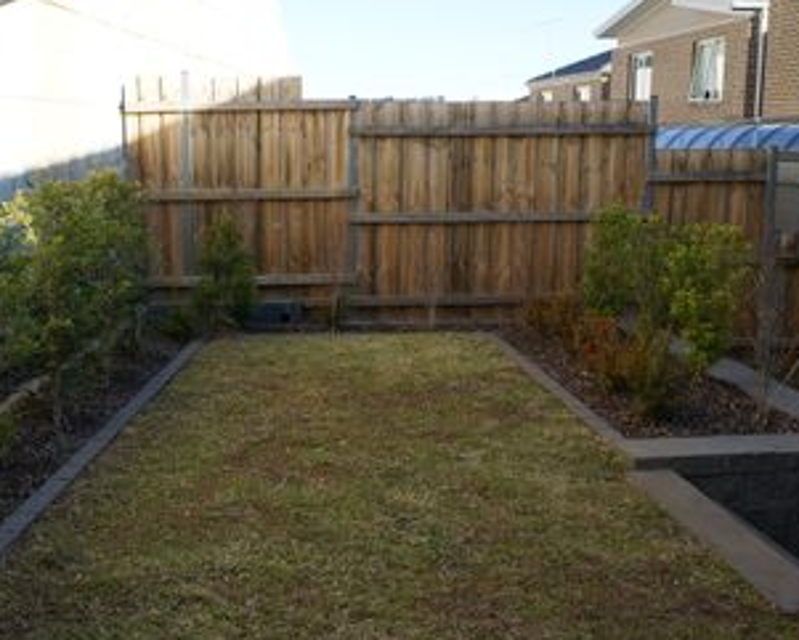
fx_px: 1041
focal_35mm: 44
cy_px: 341
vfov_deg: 34.2
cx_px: 316
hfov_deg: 41.8
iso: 100
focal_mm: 20
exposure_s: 1/100
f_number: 6.3
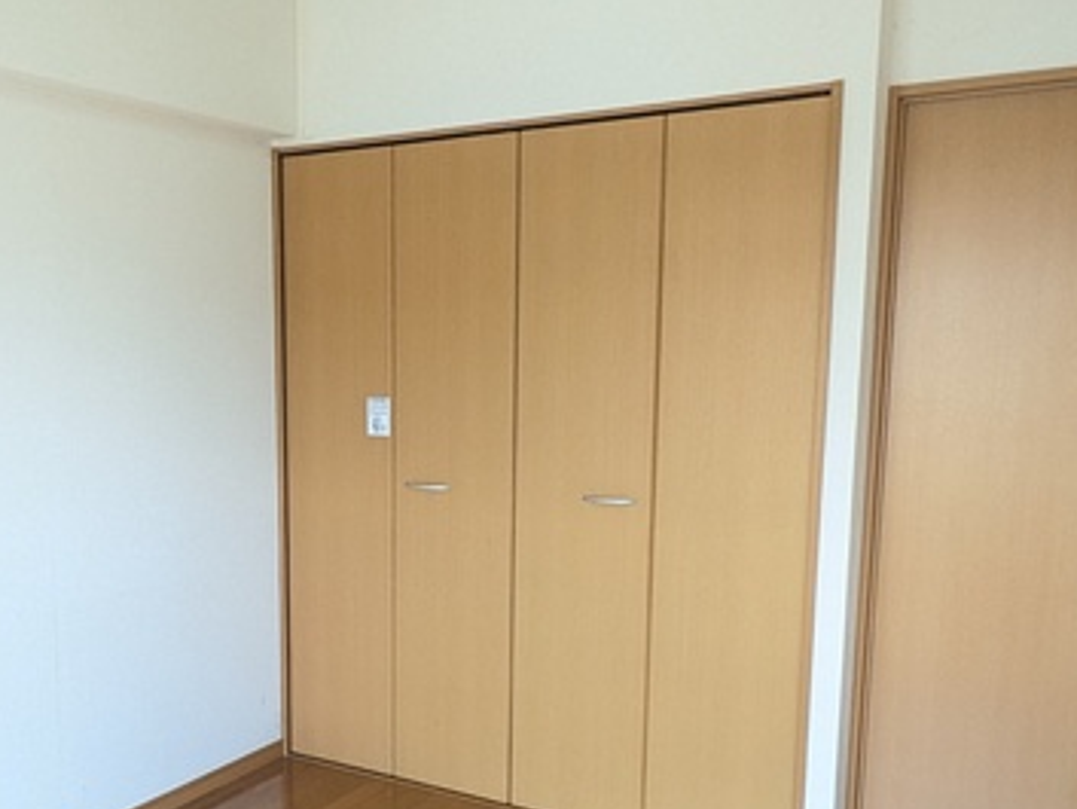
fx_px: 1183
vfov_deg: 37.5
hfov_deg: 48.1
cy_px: 510
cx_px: 352
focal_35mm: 38
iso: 112
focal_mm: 1.83
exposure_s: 1/60
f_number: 2.2
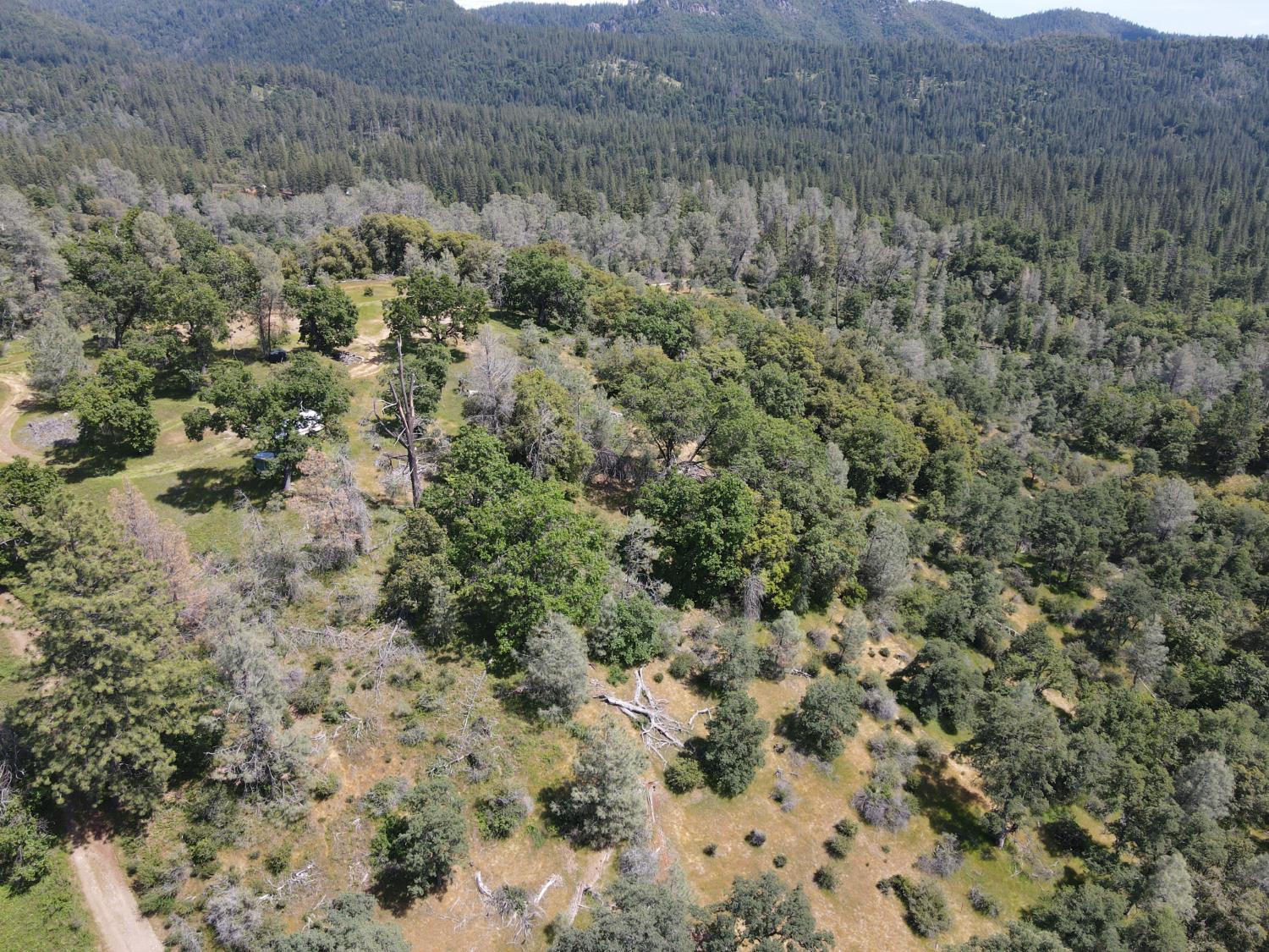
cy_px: 476
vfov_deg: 56.8
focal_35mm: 24
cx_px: 634
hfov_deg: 71.6
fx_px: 880
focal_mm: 4.5
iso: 100
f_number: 2.8
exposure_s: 1/320
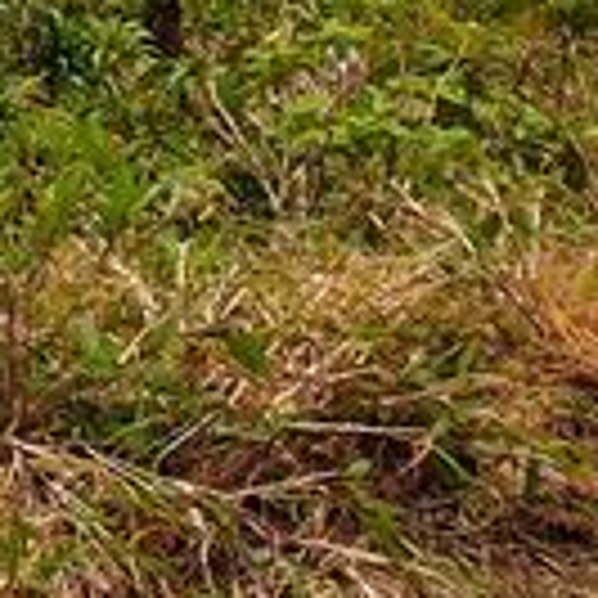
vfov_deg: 11.8
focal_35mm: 138
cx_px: -1187
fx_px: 2697
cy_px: -414
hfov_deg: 9.7
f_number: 2.4
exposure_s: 1/1458
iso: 50
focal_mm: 4.3
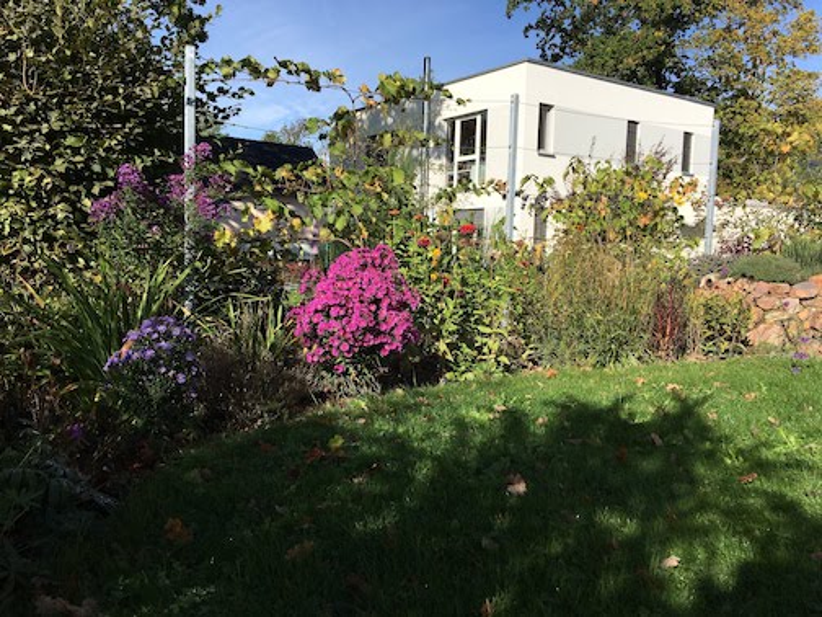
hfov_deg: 61.7
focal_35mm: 29
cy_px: 308
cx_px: 411
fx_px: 689
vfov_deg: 48.2
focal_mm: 4.15
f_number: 2.2
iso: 25
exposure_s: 1/2079
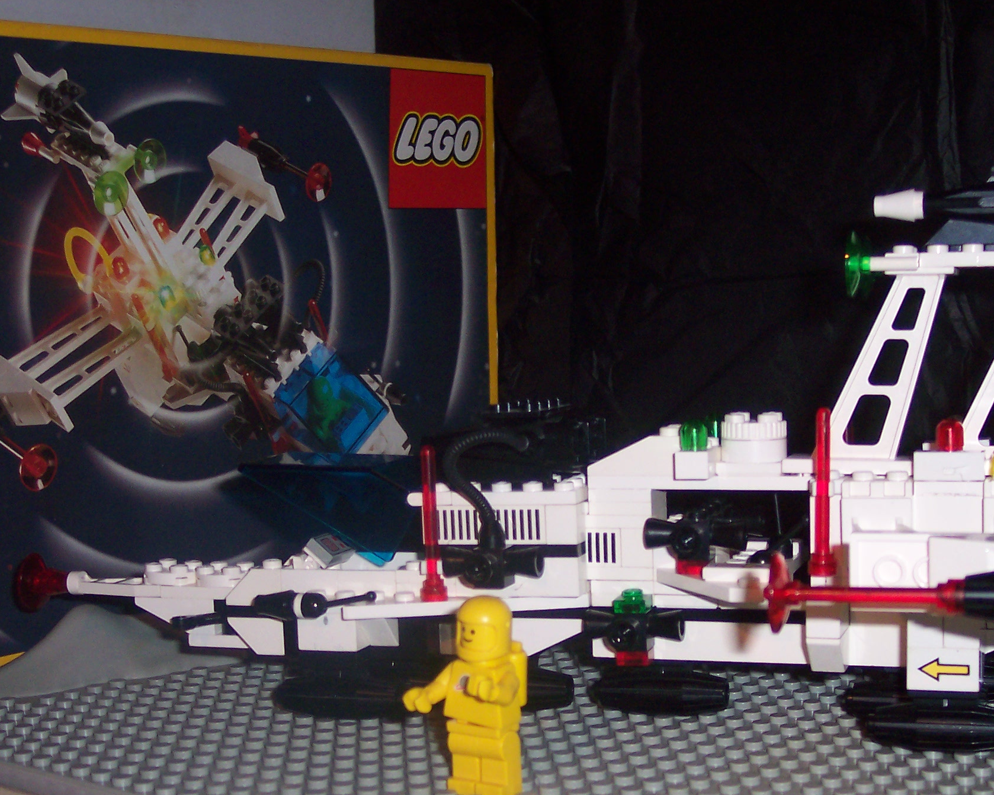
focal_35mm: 57
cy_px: 512
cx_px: 555
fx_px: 1677
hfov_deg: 33.0
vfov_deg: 26.6
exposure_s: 1/30
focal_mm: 8
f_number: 2.8
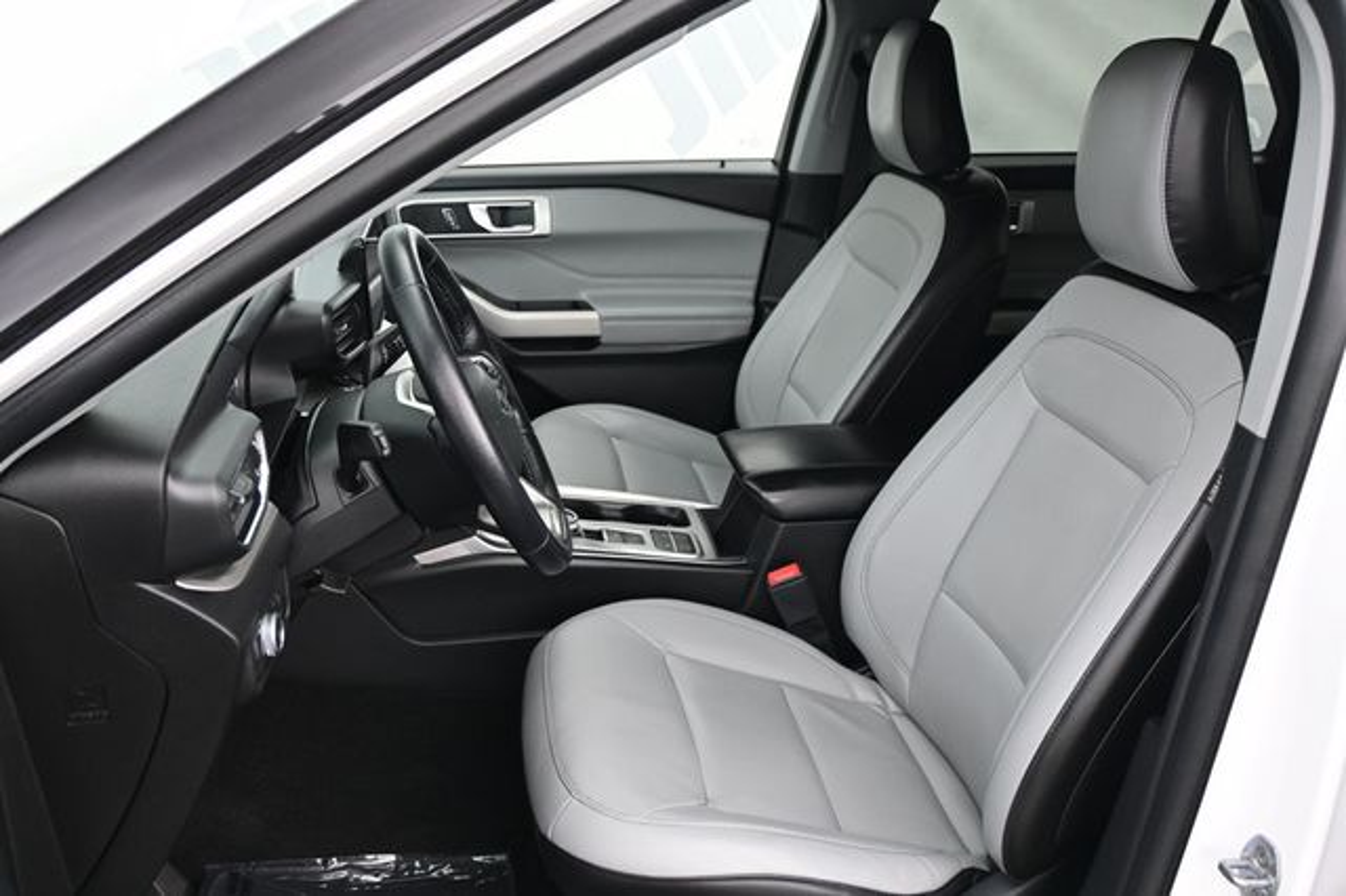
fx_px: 1233
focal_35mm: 33
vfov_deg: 39.9
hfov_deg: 57.2
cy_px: 448
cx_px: 673
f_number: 4
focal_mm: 22
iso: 400
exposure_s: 1/125
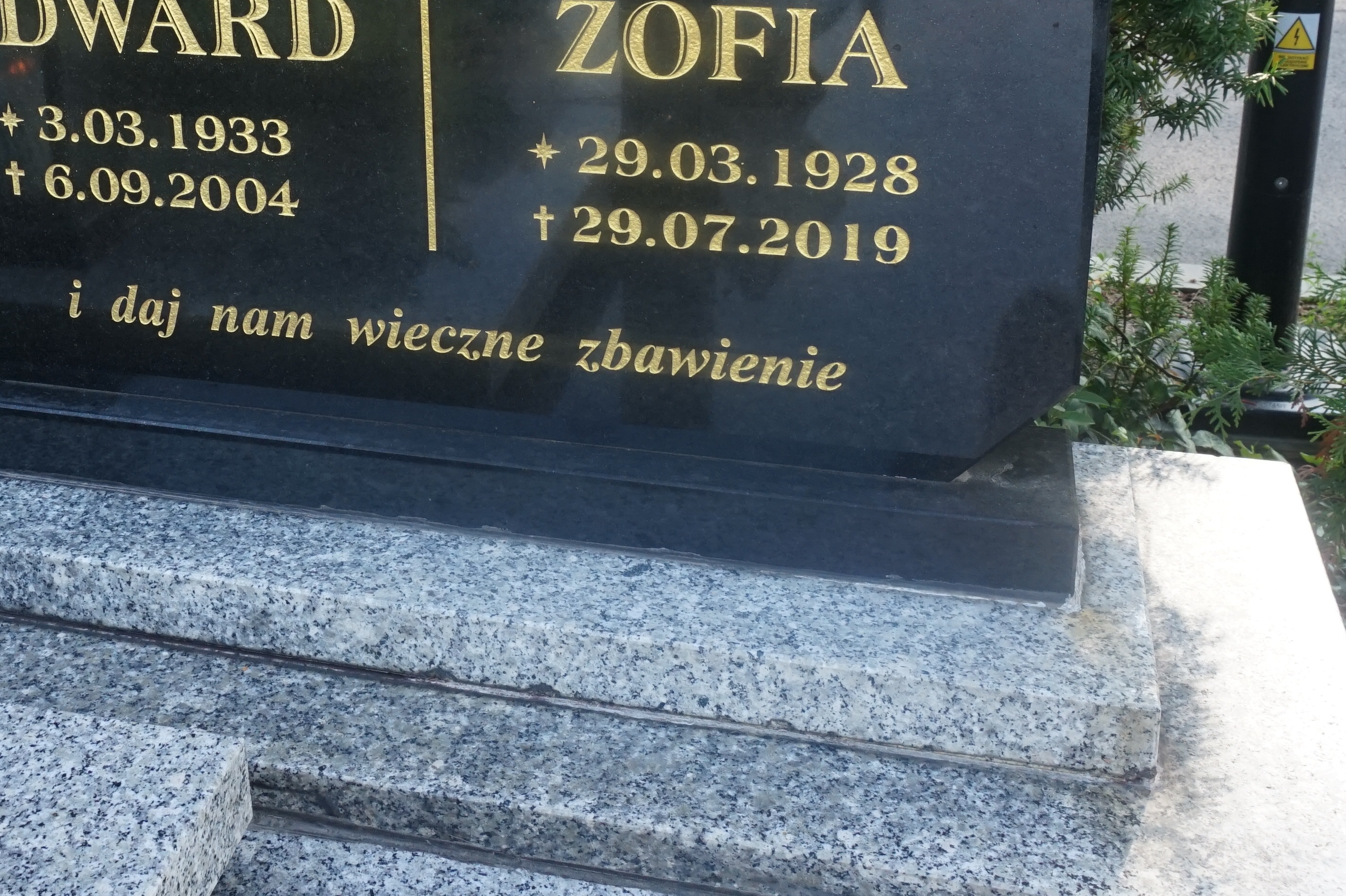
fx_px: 1719
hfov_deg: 42.3
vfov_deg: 28.3
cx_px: 463
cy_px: 118
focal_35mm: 46
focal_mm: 16
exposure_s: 1/125
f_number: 8
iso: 400
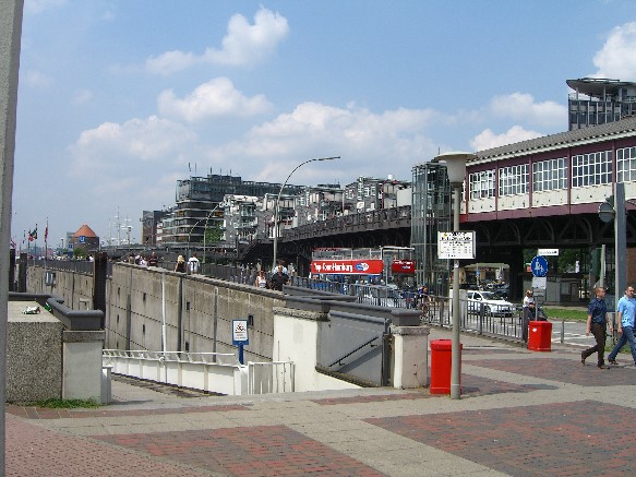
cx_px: 318
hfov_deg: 49.0
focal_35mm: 38
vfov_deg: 37.7
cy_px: 238
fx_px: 698
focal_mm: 7.9
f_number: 8
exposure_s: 1/200
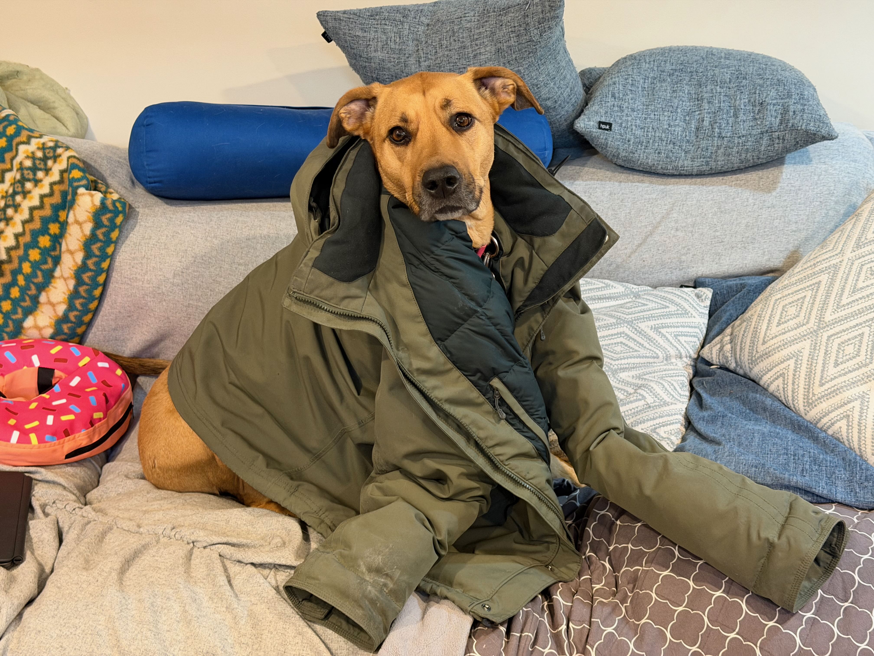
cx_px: 437
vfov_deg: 30.3
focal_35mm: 48
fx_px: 1212
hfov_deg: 39.7
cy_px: 328
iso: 320
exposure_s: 1/40
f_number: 1.78
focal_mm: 6.76
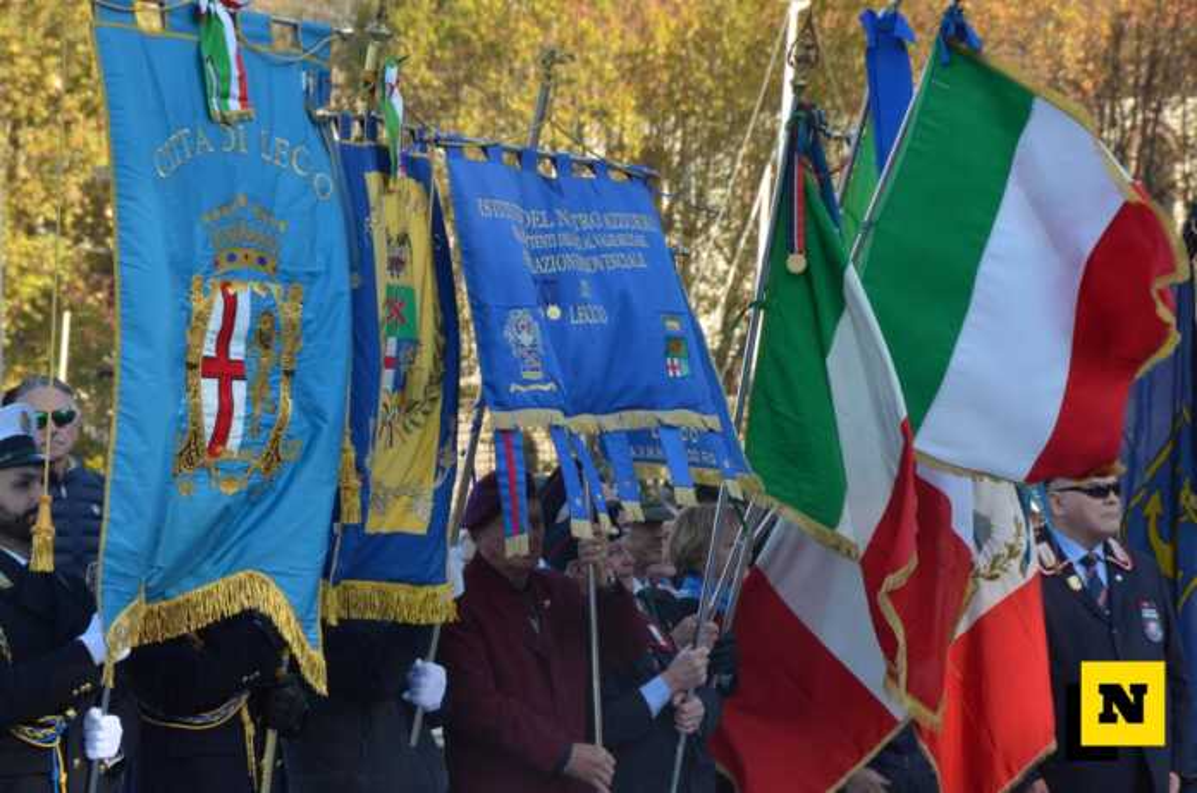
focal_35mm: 255
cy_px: 396
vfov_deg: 5.4
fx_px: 8461
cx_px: 598
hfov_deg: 8.1
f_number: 14
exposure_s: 1/200
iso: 1250
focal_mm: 170
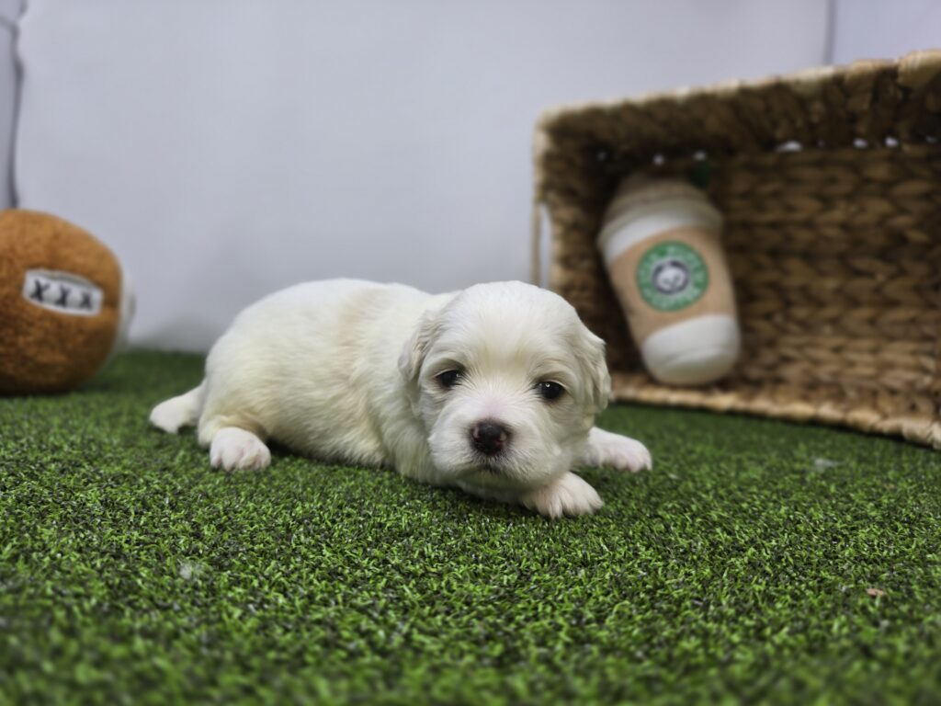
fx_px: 625
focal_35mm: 23
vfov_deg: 58.9
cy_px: 353
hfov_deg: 73.9
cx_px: 470
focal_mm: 6.3
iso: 20
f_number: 1.7
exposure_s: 1/65.6
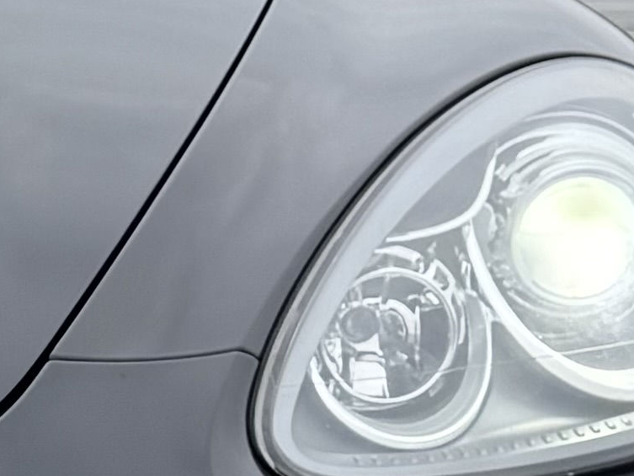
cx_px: -743
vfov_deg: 8.1
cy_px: 559
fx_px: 3334
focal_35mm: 182
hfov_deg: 9.9
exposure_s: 1/1524
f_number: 1.78
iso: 80
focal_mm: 6.76
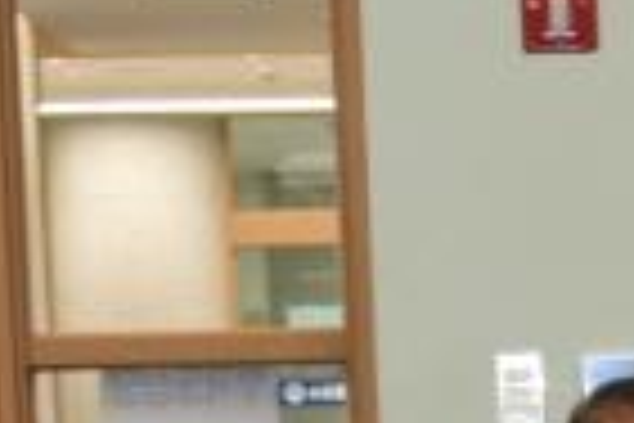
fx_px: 4508
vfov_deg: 5.2
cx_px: 1048
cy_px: 1120
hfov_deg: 7.8
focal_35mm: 256
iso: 800
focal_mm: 24
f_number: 5
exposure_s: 1/100
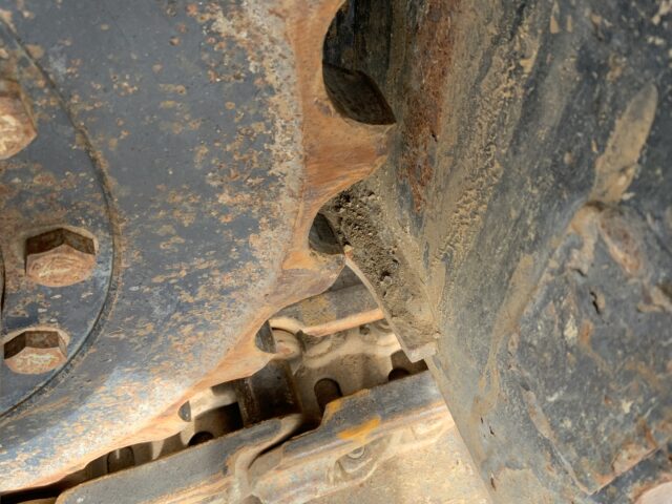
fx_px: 563
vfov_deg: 48.2
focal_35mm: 29
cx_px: 336
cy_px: 252
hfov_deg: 61.7
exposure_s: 1/122
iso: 32
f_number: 1.8
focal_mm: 3
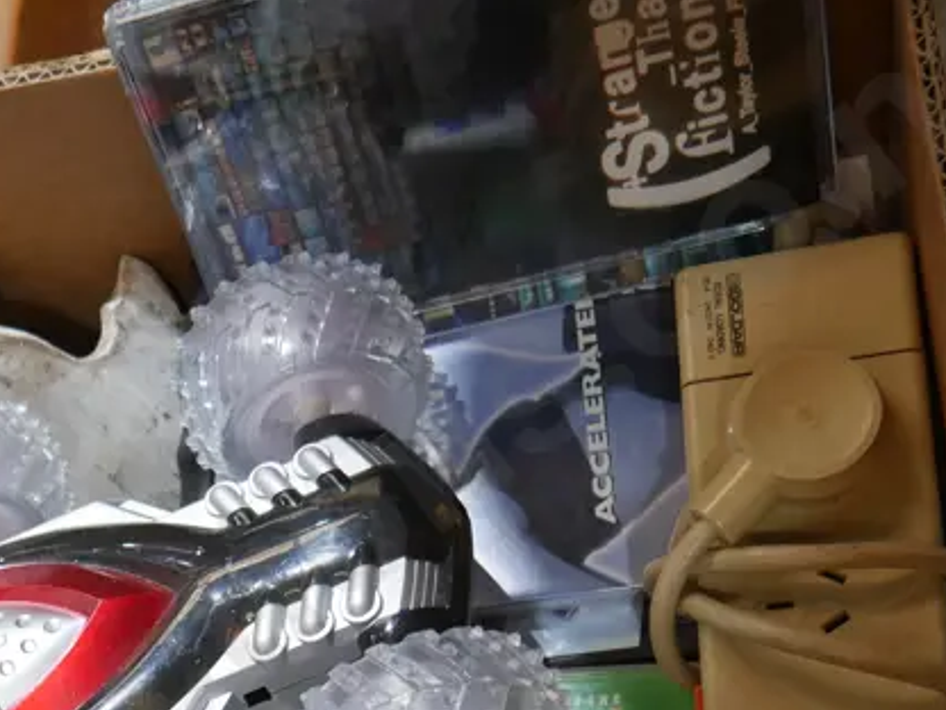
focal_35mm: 69
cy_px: 738
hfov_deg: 27.1
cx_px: 80
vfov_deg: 20.5
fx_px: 1886
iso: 400
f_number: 3.5
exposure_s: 1/60
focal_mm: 14
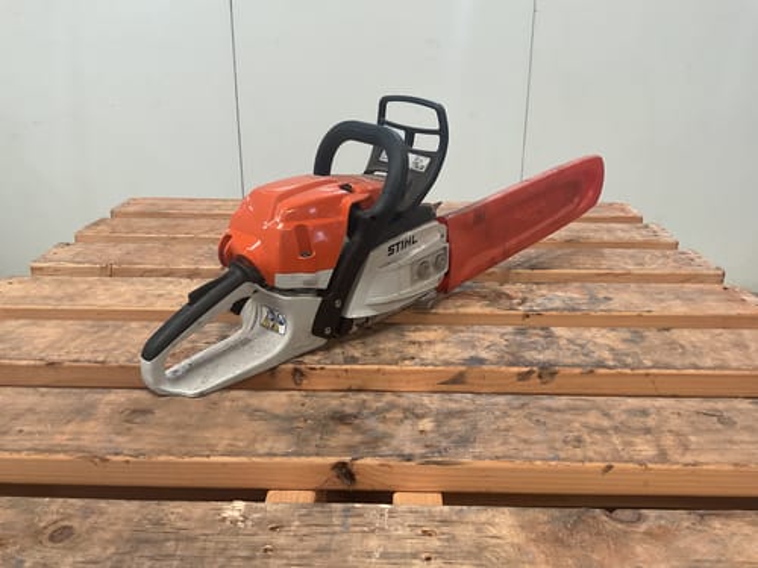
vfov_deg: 48.2
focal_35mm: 29
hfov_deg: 61.7
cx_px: 379
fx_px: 635
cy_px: 284
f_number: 1.8
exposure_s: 1/60
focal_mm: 3
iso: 100
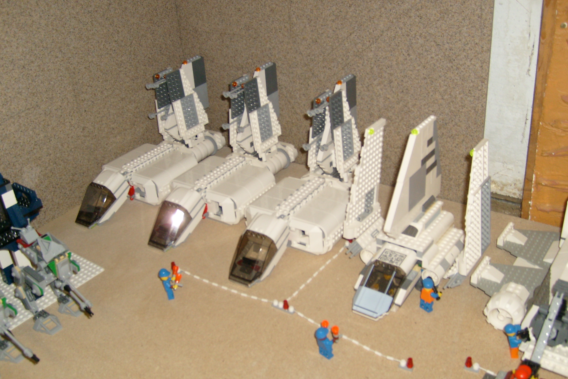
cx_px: 282
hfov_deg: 51.9
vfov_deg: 35.9
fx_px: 584
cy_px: 201
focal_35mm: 37
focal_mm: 5.8
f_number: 2.8
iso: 100
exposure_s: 1/45
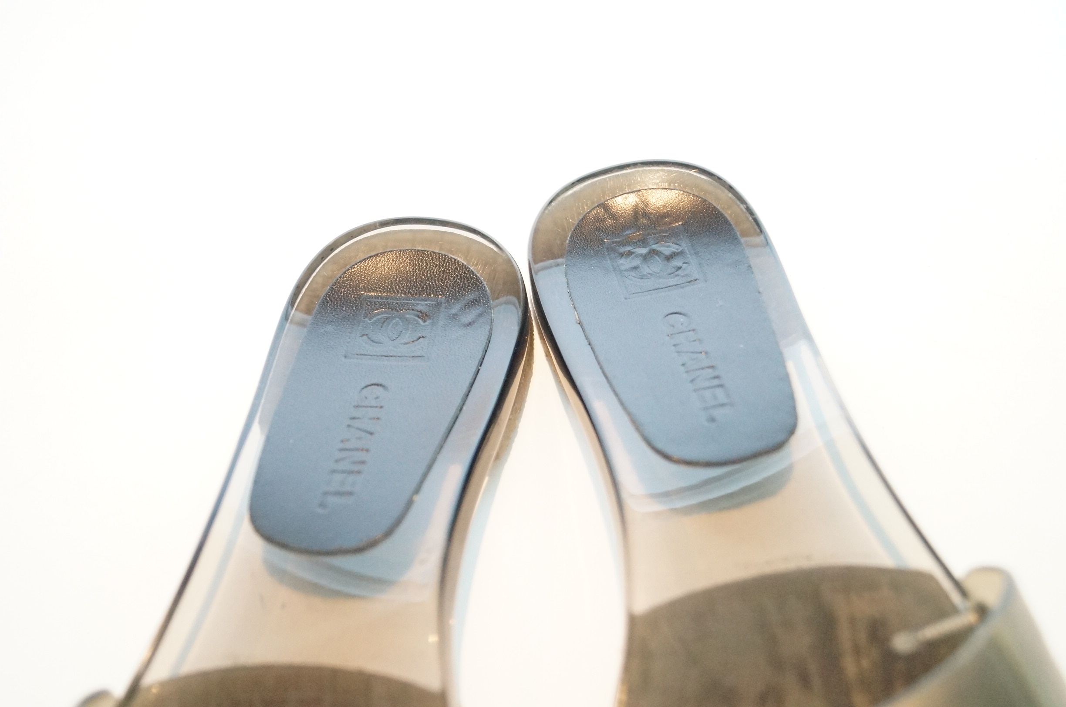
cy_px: 354
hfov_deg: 49.6
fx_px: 1153
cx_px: 533
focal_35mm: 39
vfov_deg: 34.1
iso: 3200
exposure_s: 1/60
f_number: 4
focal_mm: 26
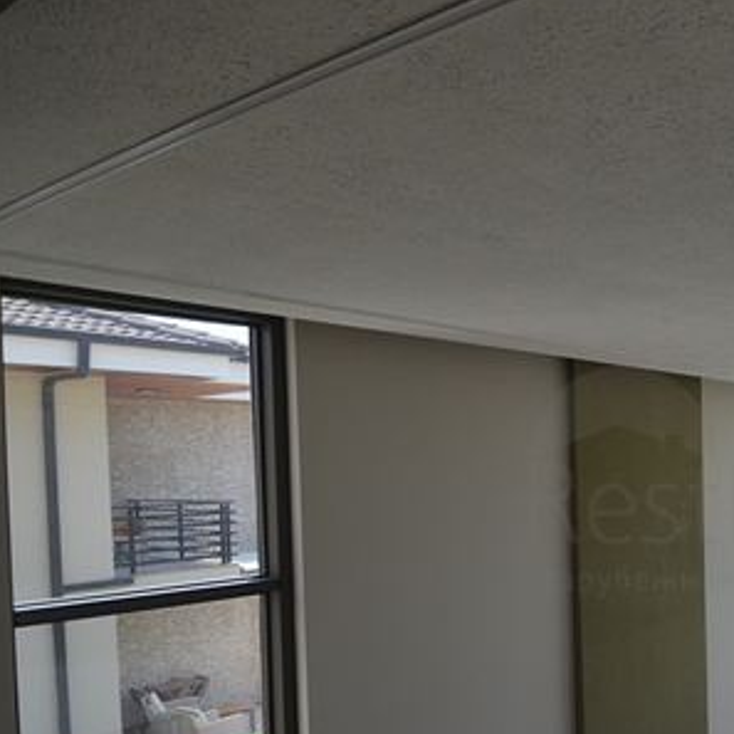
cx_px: 829
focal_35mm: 31
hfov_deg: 40.8
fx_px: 744
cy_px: 484
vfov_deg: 51.6
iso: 100
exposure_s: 1/125
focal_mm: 10
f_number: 6.3
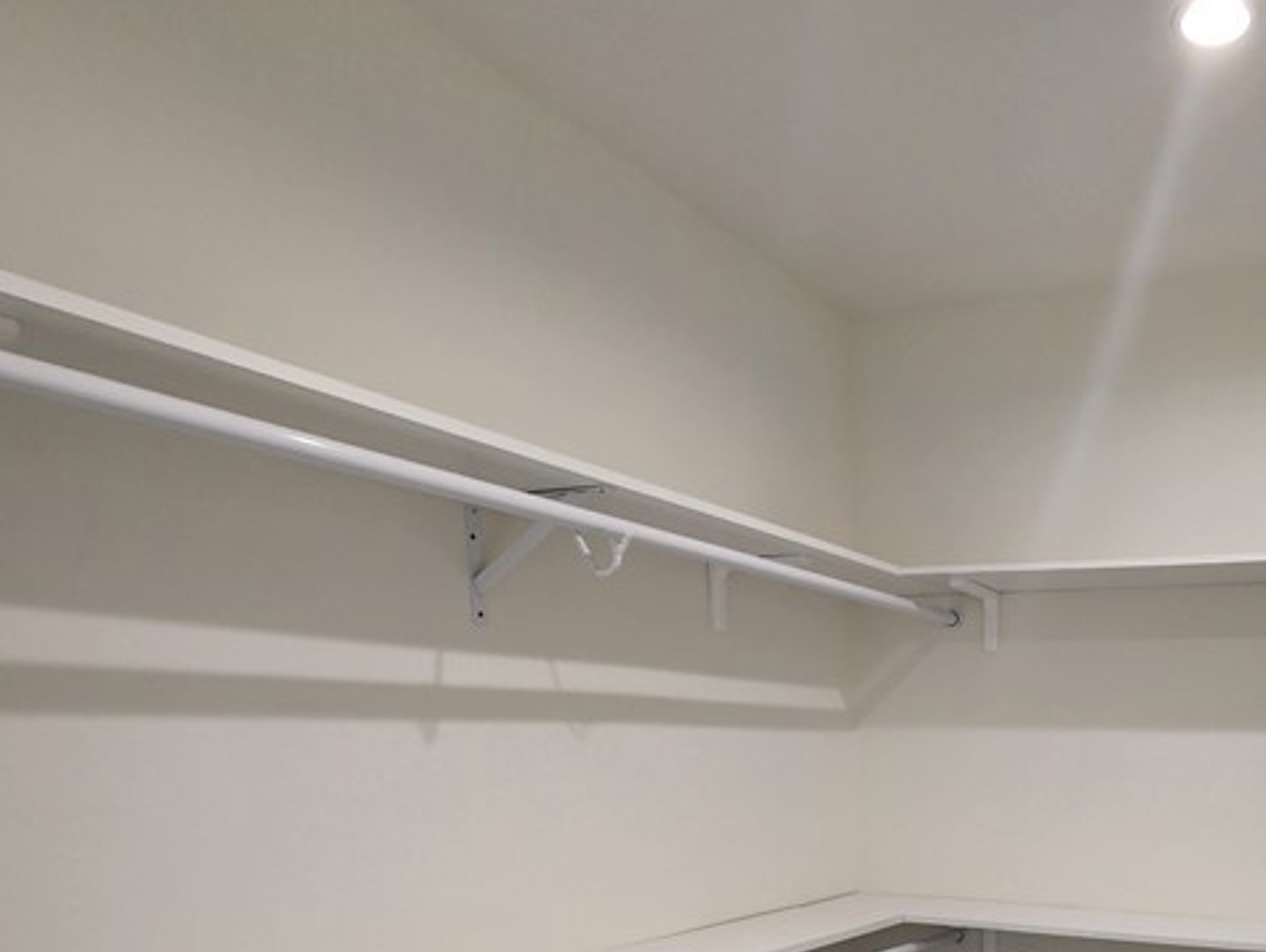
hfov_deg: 57.9
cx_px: 1039
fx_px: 1025
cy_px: 909
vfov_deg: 44.0
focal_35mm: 28
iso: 80
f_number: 2.2
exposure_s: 1/60
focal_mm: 2.2
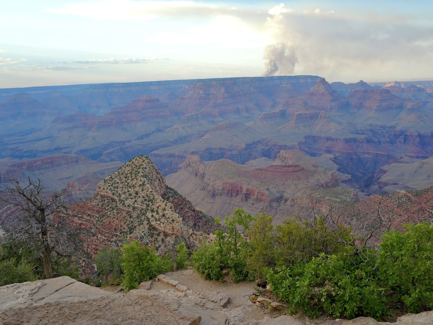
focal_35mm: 31
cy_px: 164
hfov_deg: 58.3
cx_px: 222
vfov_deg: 45.4
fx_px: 388
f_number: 16
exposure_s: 1/125
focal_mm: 28
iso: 1600
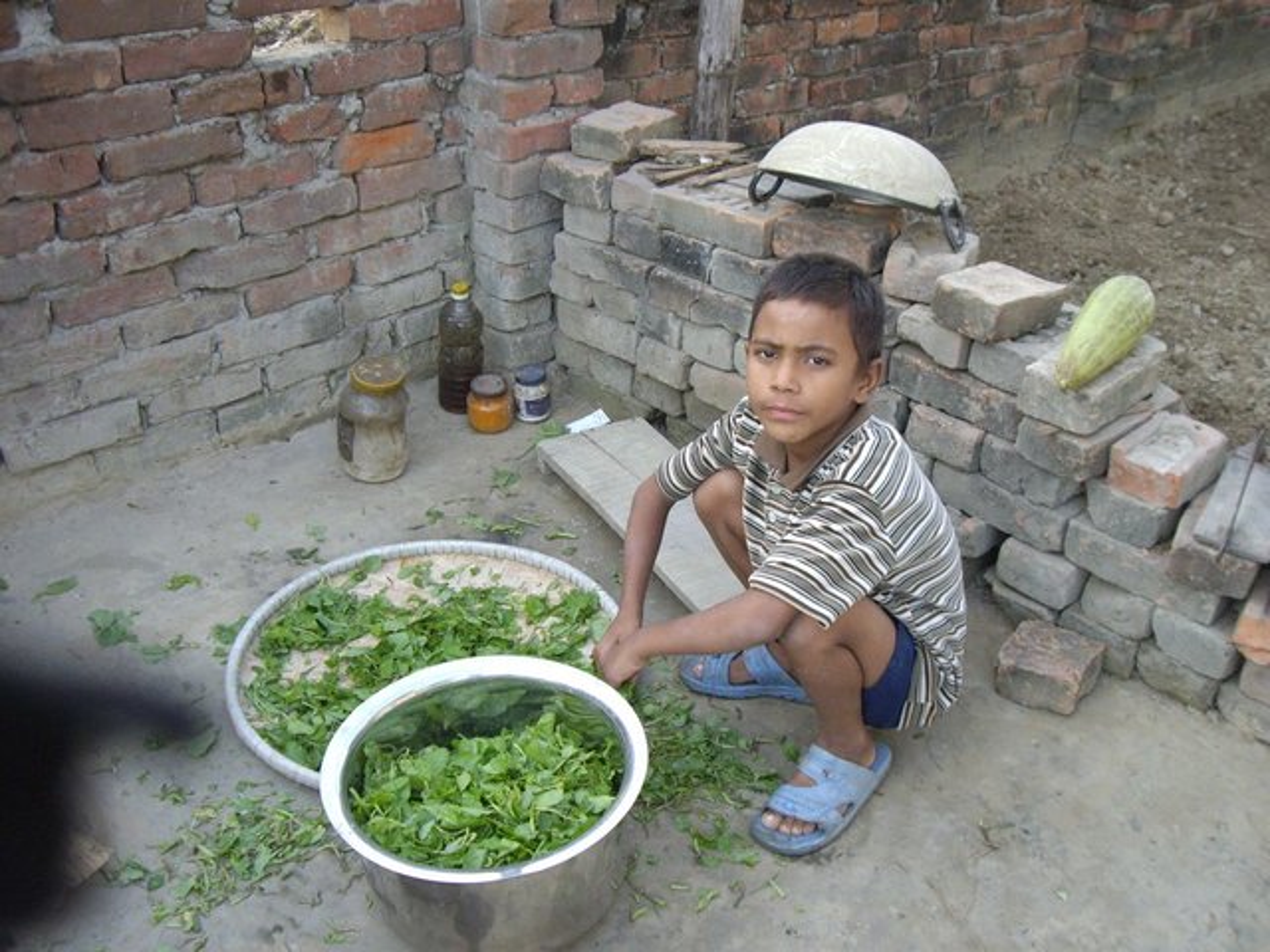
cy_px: 476
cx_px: 635
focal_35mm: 38
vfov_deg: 37.7
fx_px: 1394
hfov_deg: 49.0
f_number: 2.7
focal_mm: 6.2
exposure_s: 1/100
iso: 200
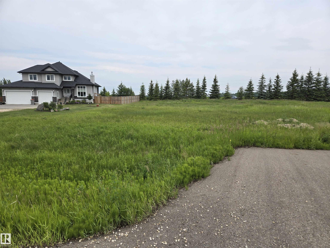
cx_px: 165
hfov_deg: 73.9
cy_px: 124
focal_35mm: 23
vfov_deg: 58.9
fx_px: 219
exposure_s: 1/1659
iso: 25
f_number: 1.8
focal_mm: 5.4
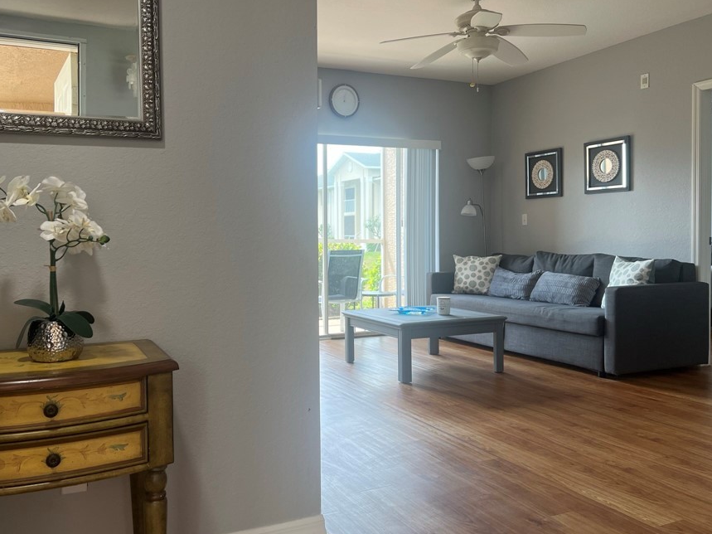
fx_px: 638
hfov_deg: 58.1
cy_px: 249
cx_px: 305
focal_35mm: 31
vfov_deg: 45.4
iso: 64
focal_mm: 5.7
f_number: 1.5
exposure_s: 1/129
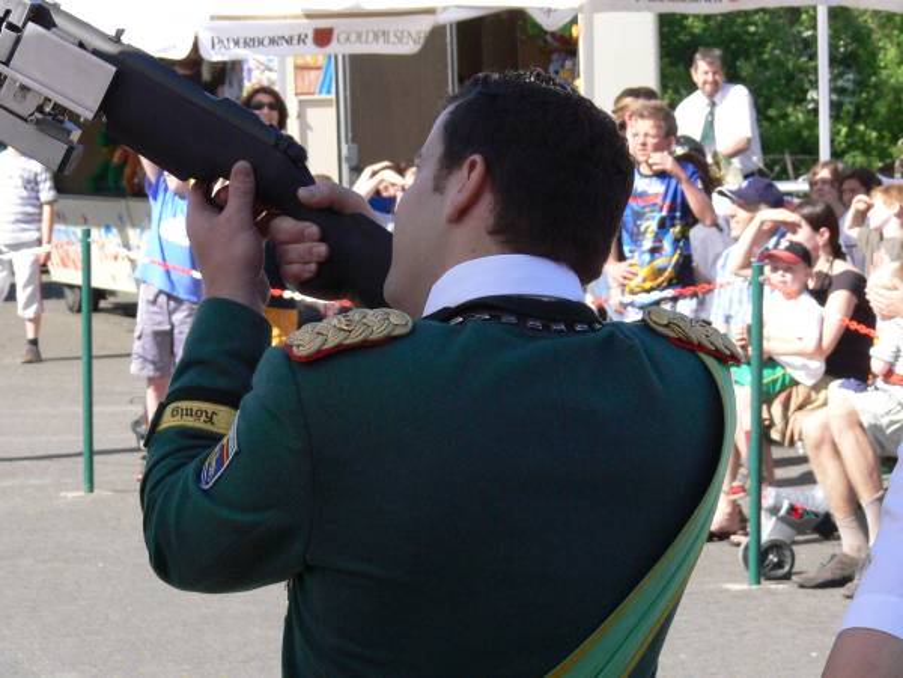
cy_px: 339
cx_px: 452
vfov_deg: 8.7
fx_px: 4435
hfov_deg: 11.6
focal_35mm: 170
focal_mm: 28.4
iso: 200
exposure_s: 1/400
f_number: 6.3
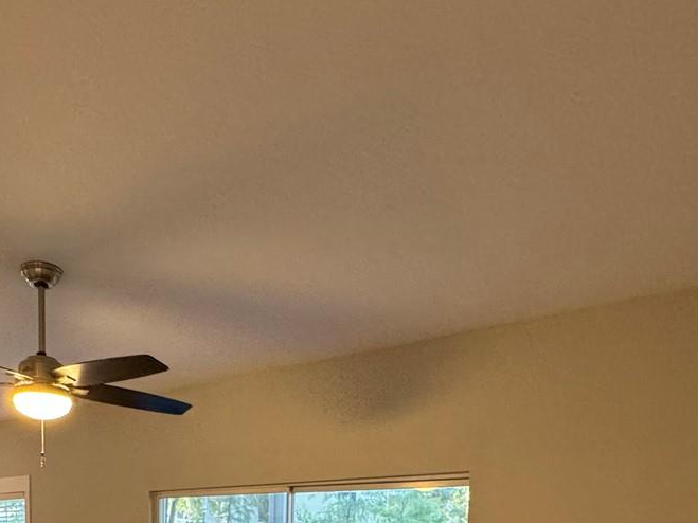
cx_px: 233
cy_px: 601
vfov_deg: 34.7
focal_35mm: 34
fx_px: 685
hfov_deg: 52.9
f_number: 2.2
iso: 320
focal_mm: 2.22
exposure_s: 1/60
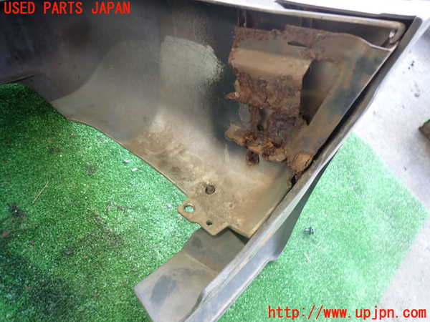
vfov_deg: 54.9
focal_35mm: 25
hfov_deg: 69.4
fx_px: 311
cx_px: 215
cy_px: 161
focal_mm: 4.5
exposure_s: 1/30
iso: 200
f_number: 2
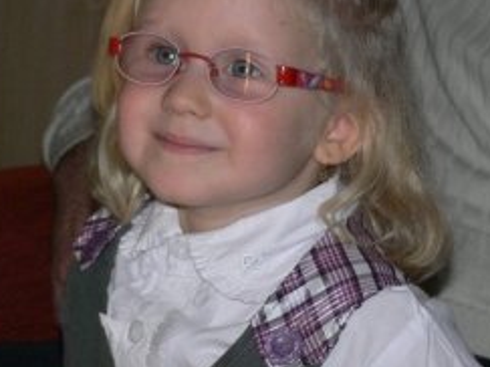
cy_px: 179
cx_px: -6
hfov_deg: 10.1
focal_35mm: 195
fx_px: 2759
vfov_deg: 7.6
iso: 100
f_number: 3.2
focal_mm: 13.7
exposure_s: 1/30
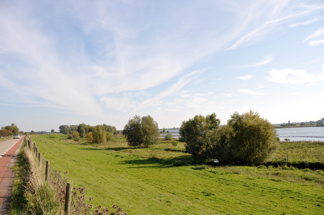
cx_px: 162
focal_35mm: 27
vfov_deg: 47.8
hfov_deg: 67.4
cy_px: 108
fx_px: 243
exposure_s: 1/1600
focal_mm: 18
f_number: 5.6
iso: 400
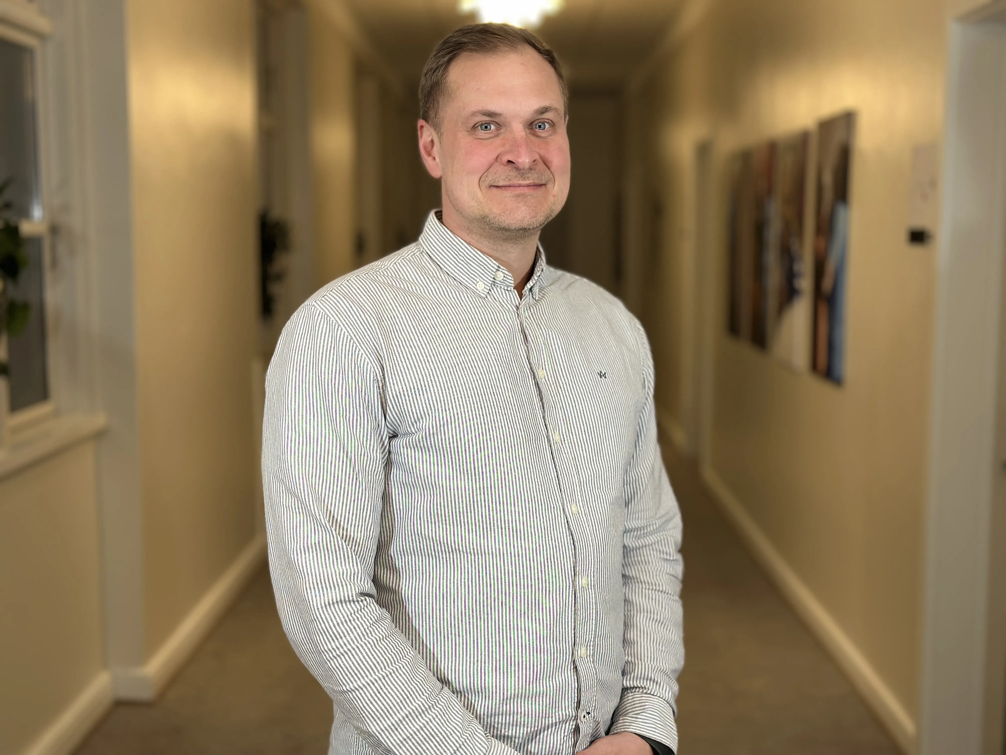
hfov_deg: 39.7
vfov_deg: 30.3
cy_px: 378
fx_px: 1395
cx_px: 503
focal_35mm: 48
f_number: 1.78
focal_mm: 6.86
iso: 250
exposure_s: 1/50
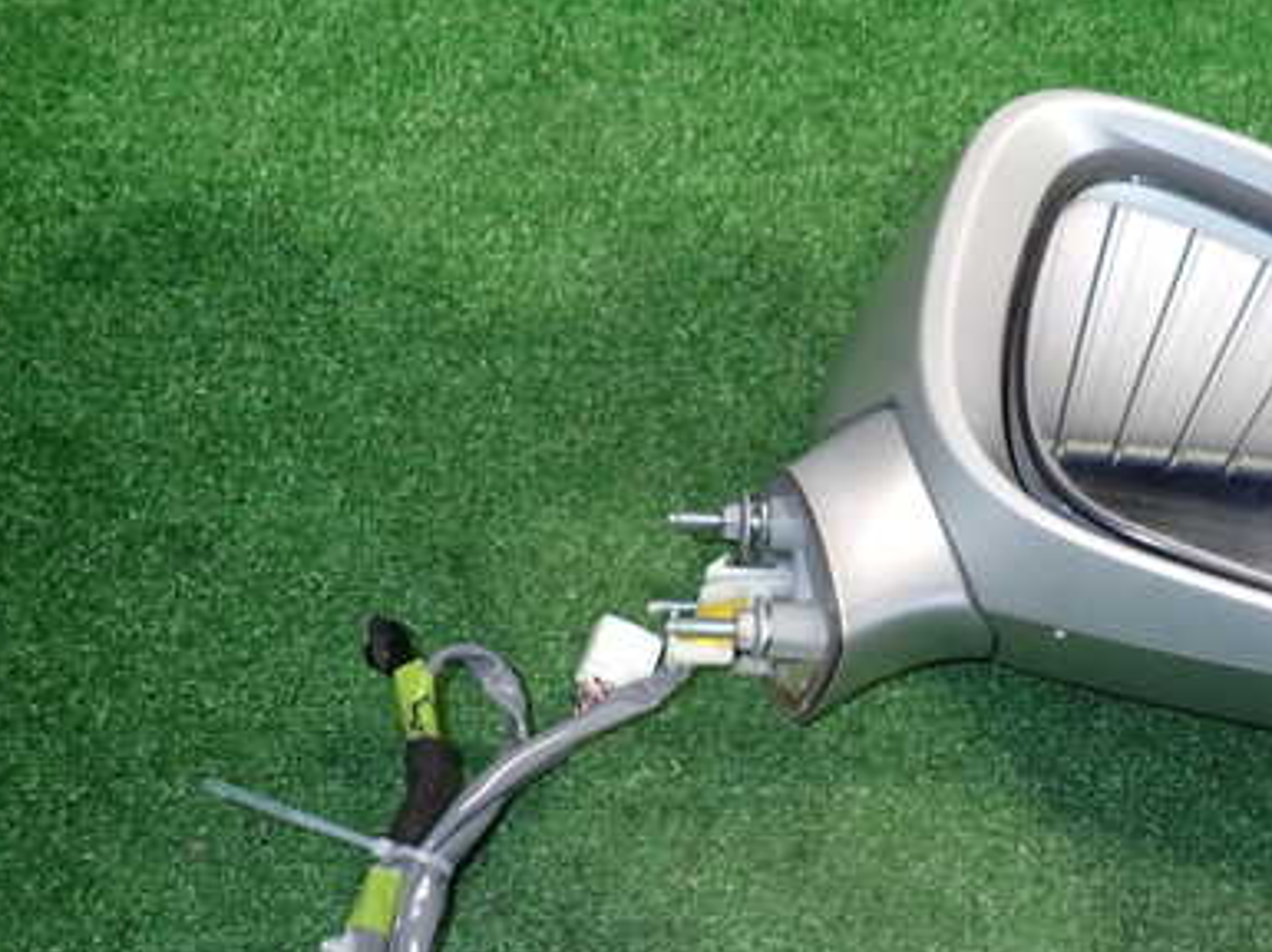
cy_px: 654
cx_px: 948
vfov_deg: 36.3
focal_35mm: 39
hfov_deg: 46.3
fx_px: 1432
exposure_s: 1/30
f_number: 2
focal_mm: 4.5
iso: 200
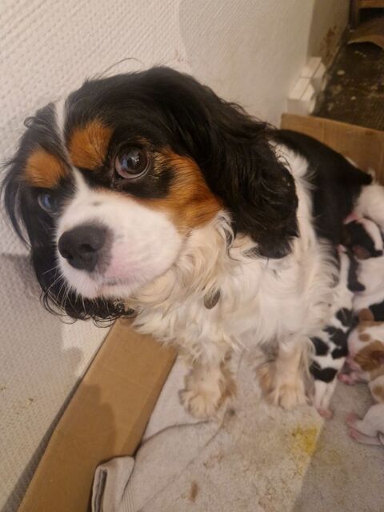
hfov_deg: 58.9
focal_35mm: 23
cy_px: 256
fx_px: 340
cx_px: 192
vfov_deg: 73.9
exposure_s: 1/50
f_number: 1.8
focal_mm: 5.4
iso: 800
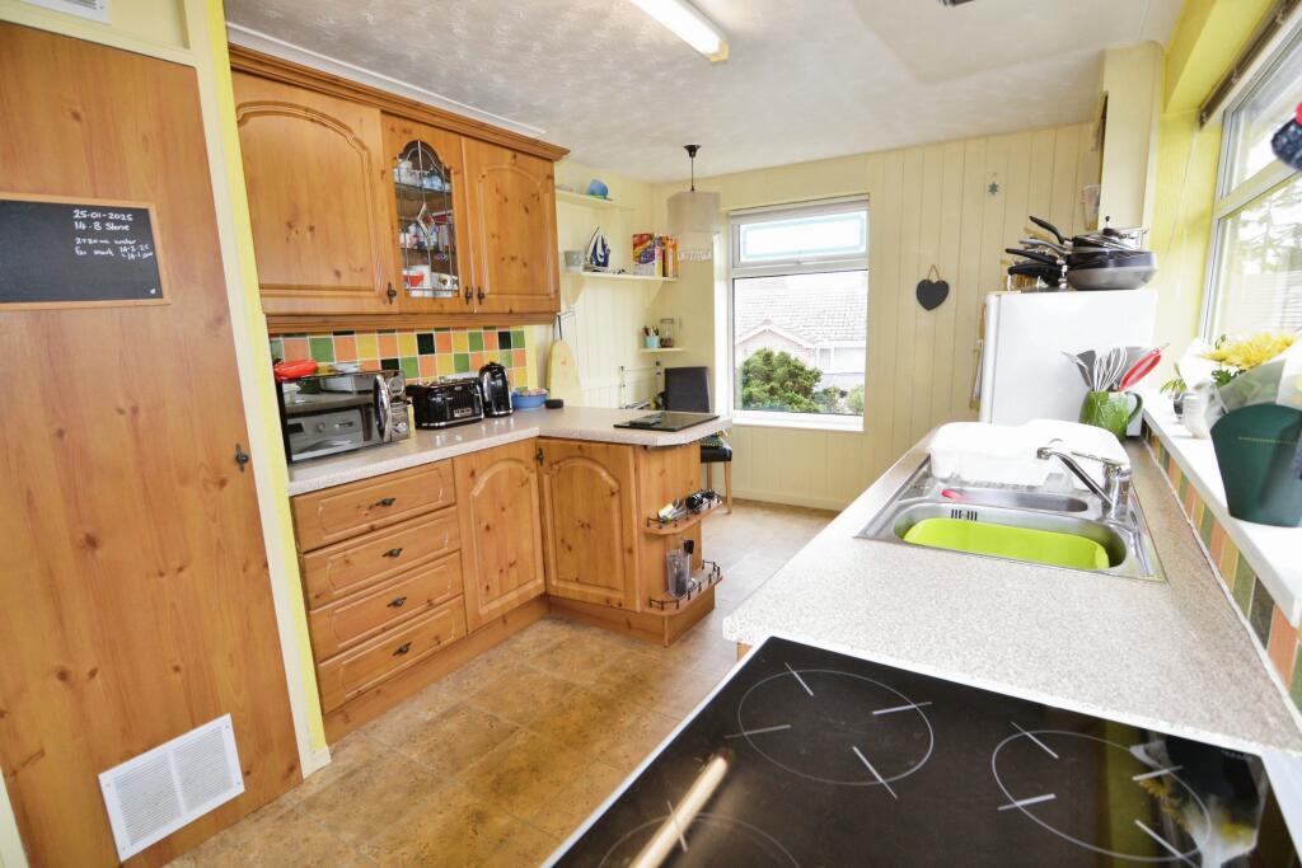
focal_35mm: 16
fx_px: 597
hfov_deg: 95.0
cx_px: 651
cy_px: 434
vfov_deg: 72.1
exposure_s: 1/60
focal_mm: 11
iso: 400
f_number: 4
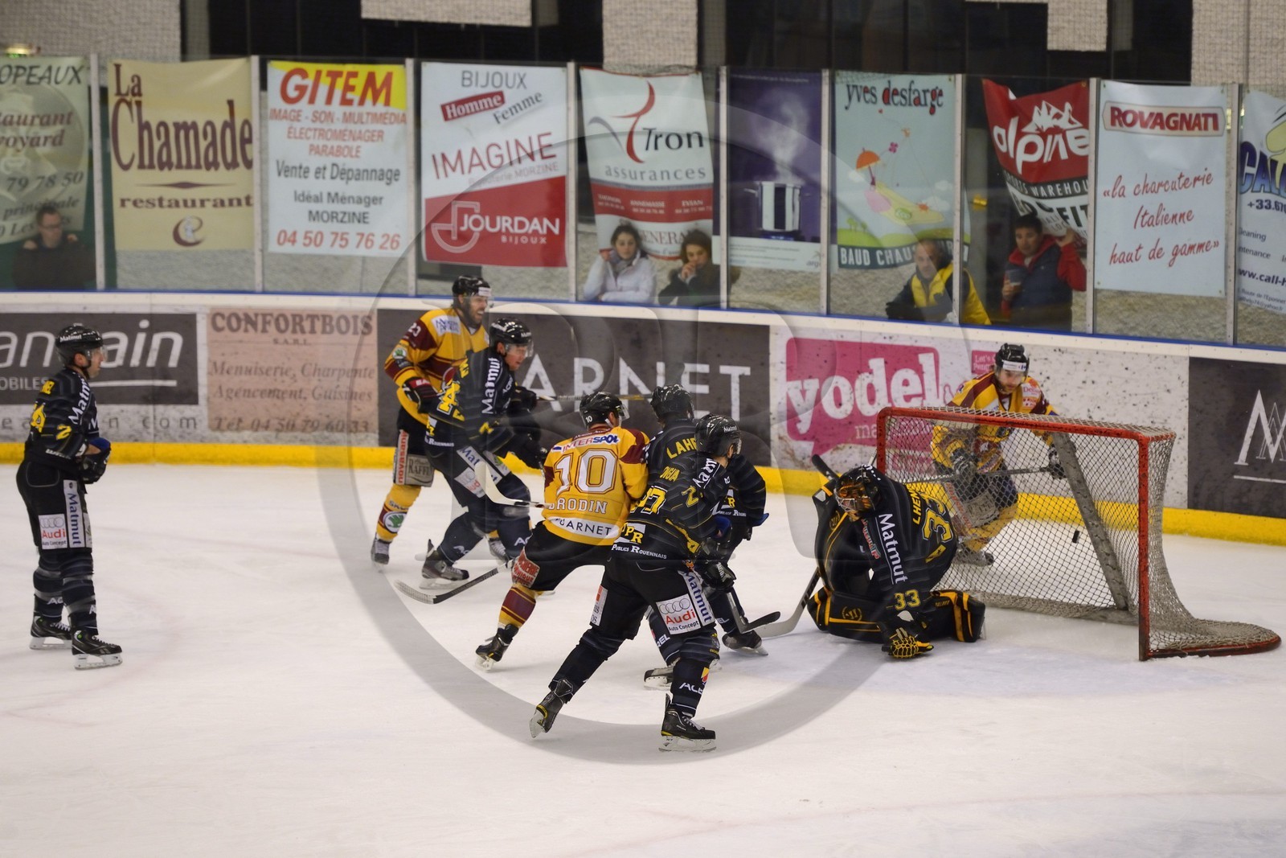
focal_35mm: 155
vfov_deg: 8.9
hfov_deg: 13.2
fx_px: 5537
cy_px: 429
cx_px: 643
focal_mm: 155
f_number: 3.2
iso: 1600
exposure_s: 1/1000
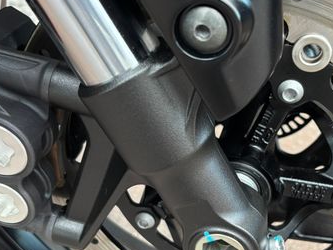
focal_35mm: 50
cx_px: 227
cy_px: 144
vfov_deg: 29.1
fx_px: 481
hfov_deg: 37.7
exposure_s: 1/60
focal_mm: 5.96
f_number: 1.6
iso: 250
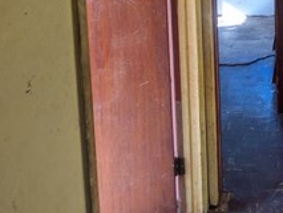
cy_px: -59
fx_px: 294
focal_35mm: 36
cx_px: 280
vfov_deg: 31.3
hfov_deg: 44.1
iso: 59
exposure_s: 1/131
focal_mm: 2.02
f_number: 1.7
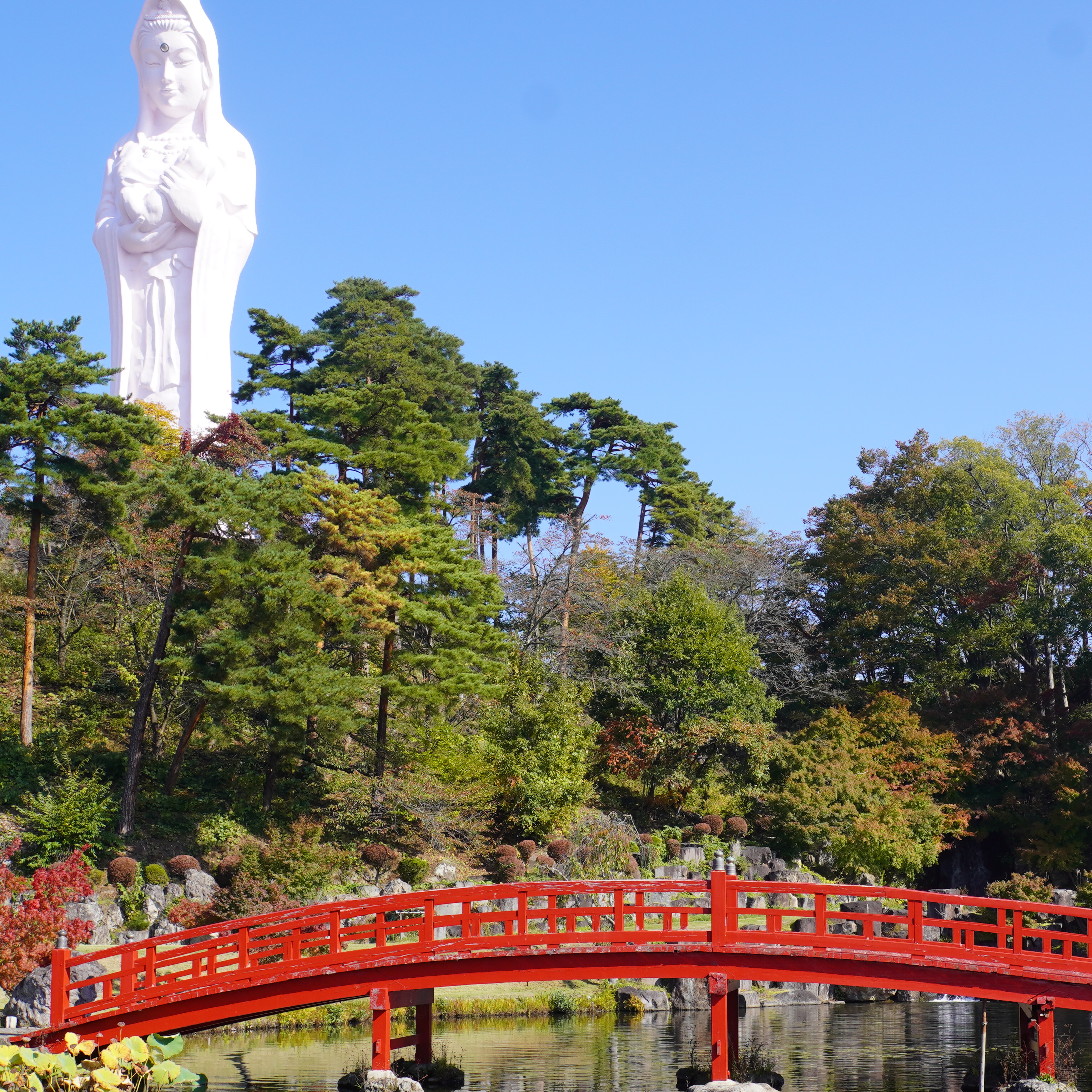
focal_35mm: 50
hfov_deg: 33.8
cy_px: 670
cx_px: 701
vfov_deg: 33.9
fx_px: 1785
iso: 100
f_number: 9
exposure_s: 1/125
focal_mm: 20
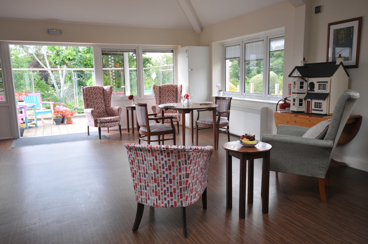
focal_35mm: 30
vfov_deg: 43.5
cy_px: 122
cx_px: 184
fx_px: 306
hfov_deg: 62.0
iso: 500
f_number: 5.6
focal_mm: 20
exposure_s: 1/60
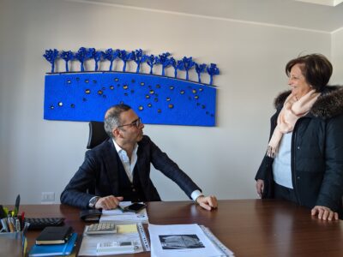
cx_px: 172
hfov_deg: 65.3
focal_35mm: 27
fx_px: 268
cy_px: 128
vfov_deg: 51.4
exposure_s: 1/118
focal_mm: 4.44
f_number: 1.8
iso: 170
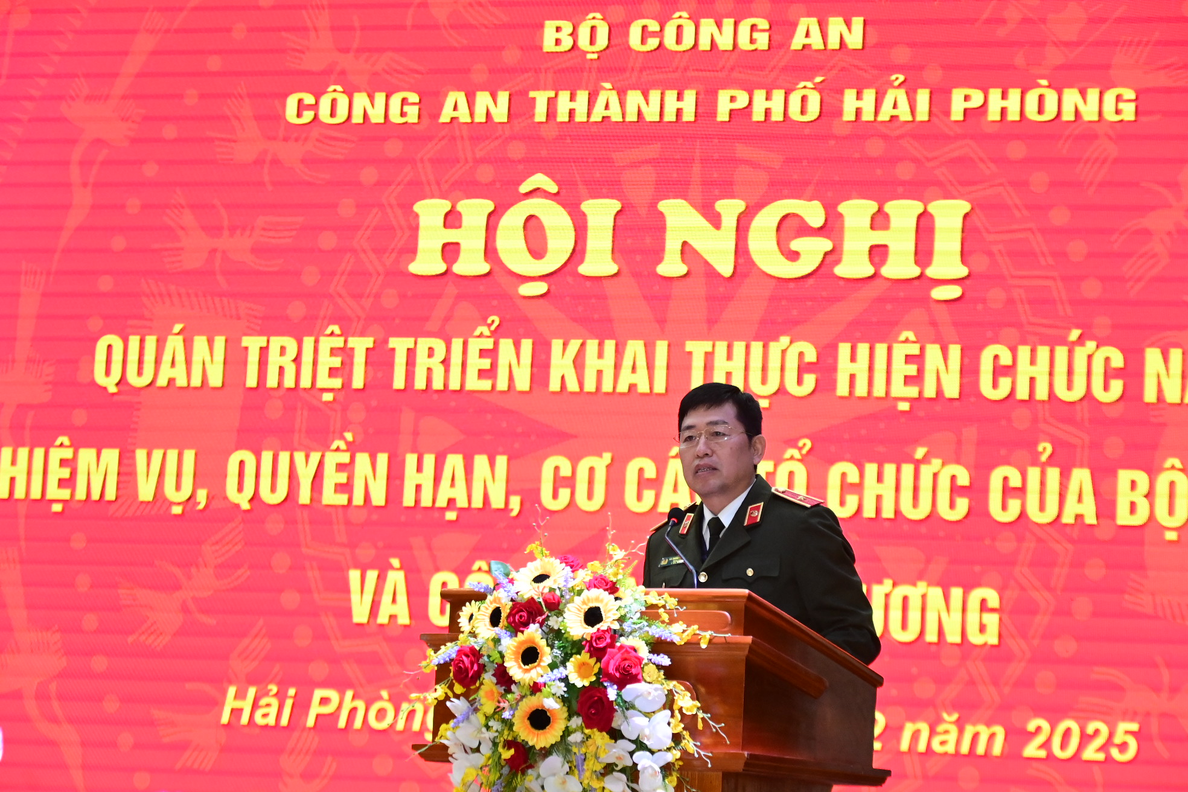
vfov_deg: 11.4
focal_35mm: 120
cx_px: 594
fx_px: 3960
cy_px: 396
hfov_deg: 17.1
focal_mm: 80
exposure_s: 1/200
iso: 3200
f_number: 5.3
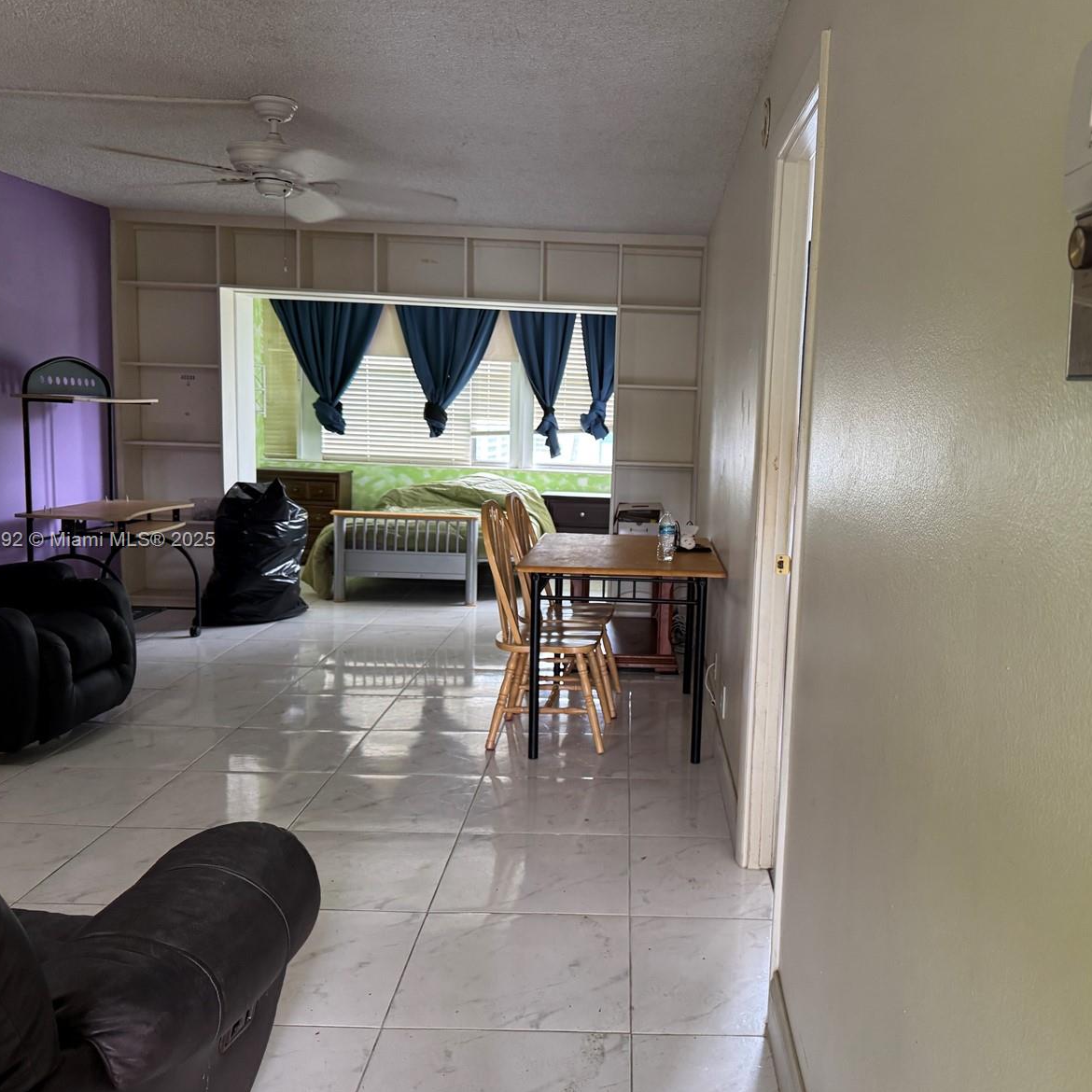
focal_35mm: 29
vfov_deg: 55.6
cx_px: 664
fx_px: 1035
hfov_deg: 55.2
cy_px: 541
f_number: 1.78
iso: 250
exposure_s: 1/60
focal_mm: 6.76
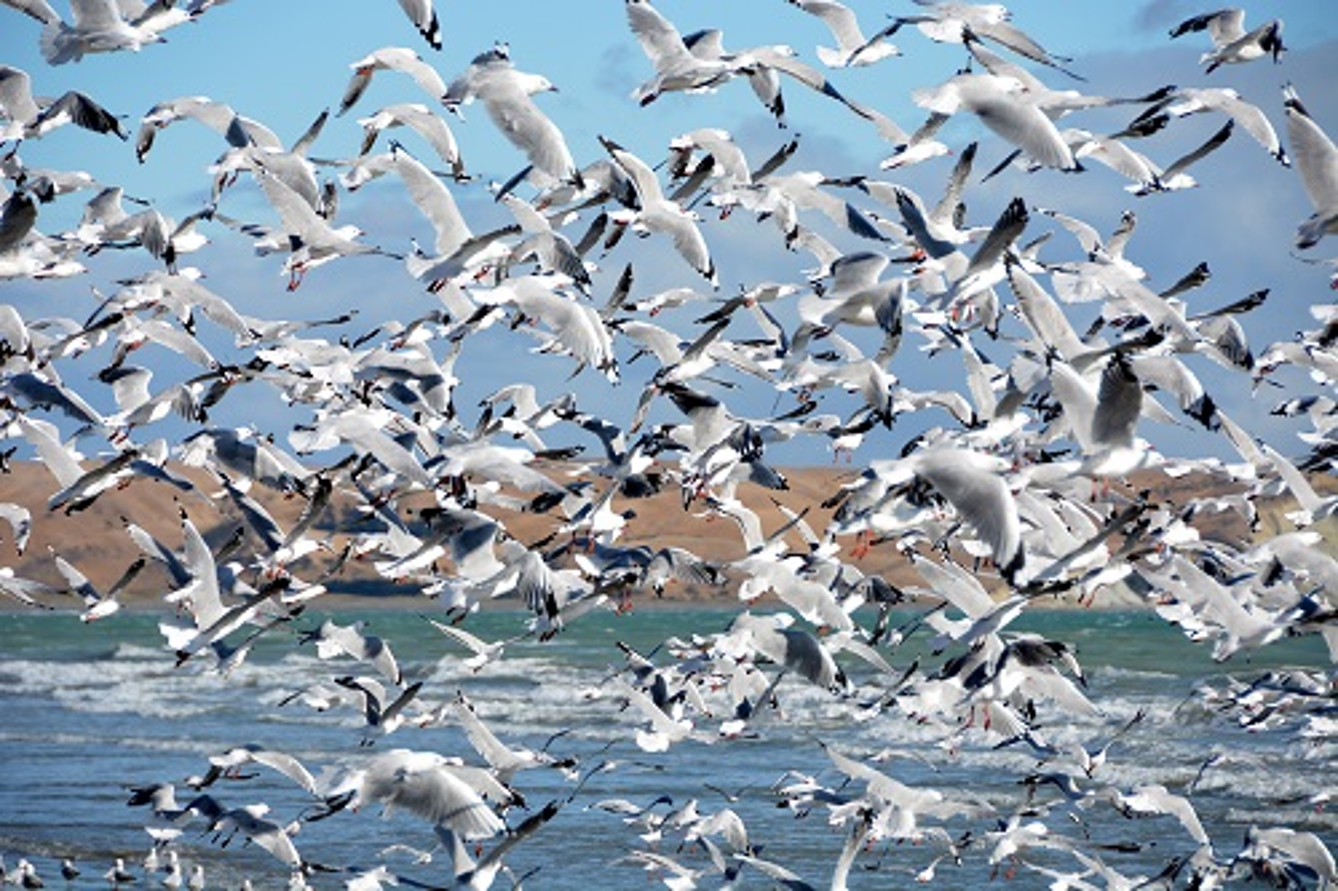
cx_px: 669
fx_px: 7245
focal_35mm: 195
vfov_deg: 7.0
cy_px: 446
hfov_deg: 10.6
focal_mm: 130
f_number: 7.1
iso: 400
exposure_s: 1/1600
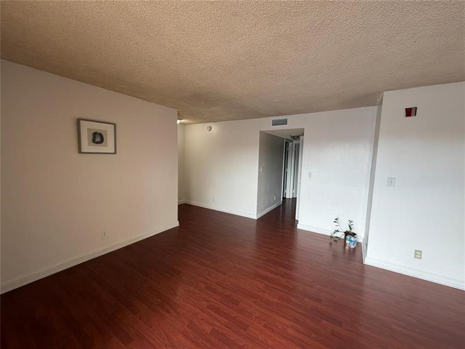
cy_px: 174
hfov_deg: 102.1
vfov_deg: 85.7
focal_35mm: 14
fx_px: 188
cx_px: 232
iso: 125
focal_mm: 2.22
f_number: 2.2
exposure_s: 1/120
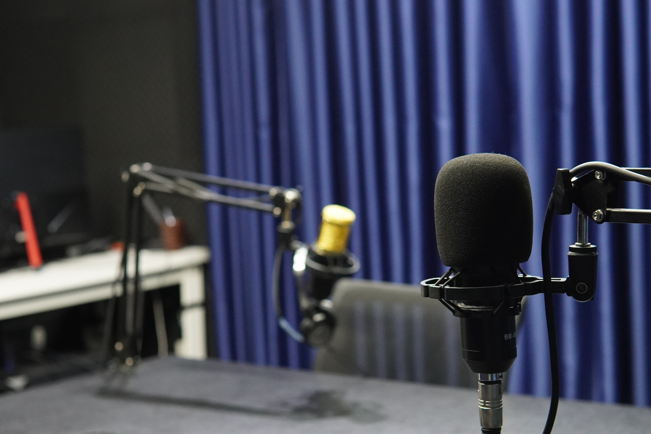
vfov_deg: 19.4
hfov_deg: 28.8
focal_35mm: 70
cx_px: 312
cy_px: 241
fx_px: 1266
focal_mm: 30
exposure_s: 1/160
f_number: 2.8
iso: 1600
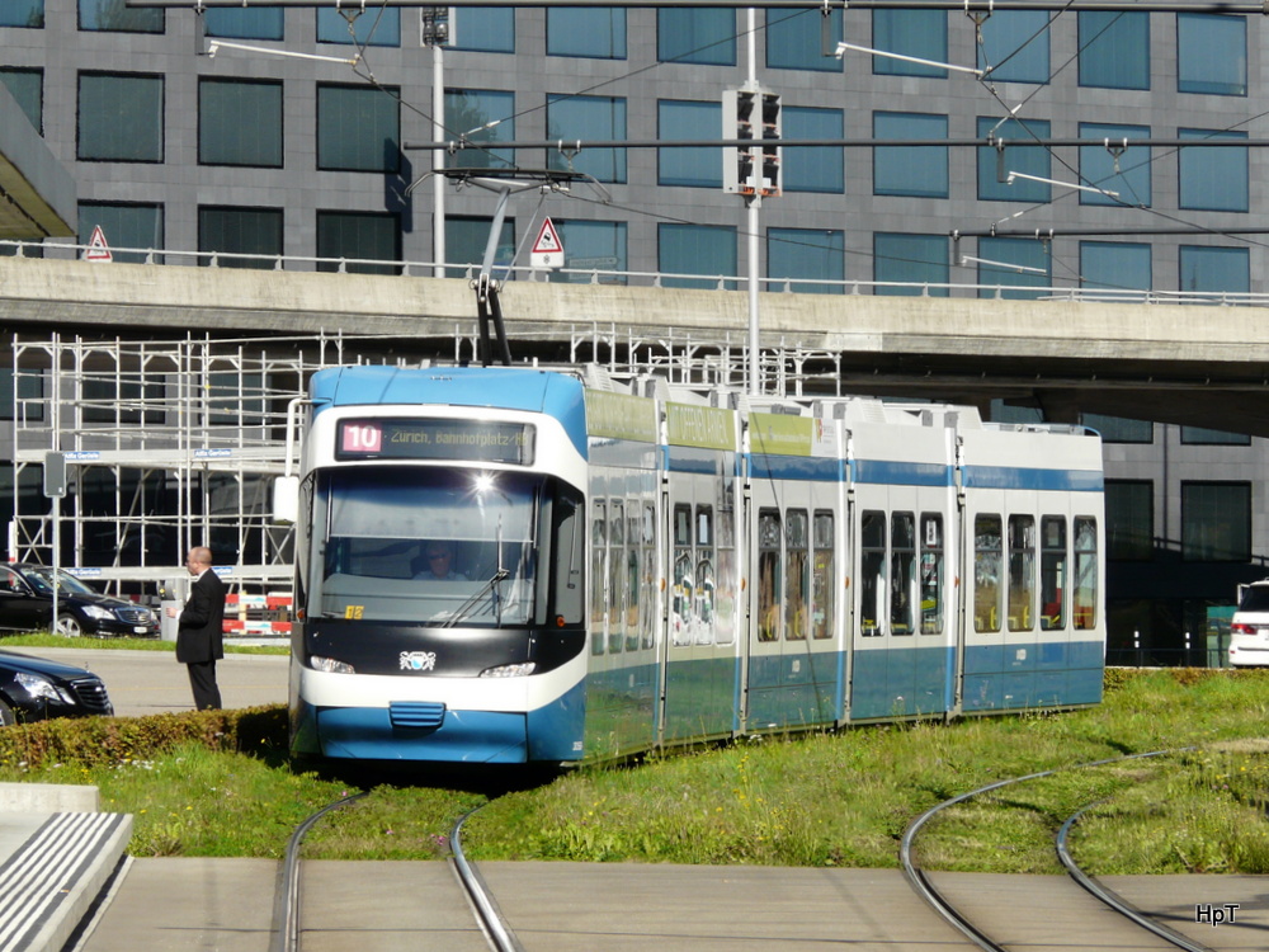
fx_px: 9751
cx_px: 634
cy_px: 476
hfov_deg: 7.4
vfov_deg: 5.6
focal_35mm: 266
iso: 100
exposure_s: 1/500
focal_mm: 43.7
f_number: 5.6
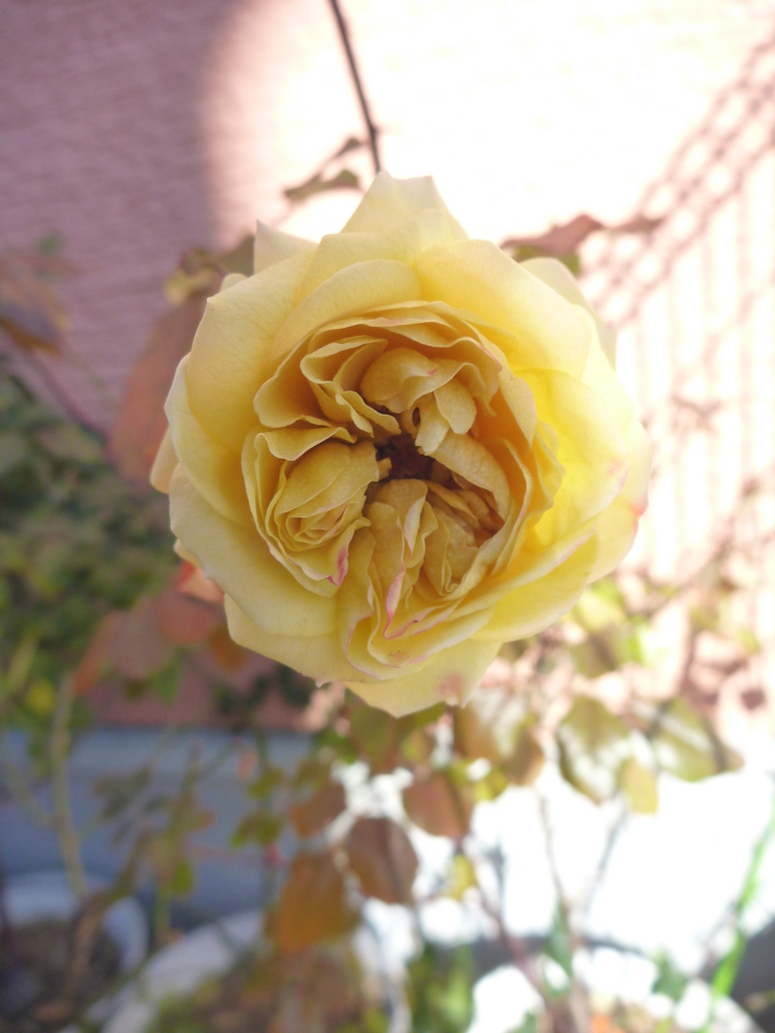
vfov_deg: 63.4
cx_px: 388
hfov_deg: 49.7
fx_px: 836
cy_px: 516
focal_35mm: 28
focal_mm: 4.9
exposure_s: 1/200
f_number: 3.3
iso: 125
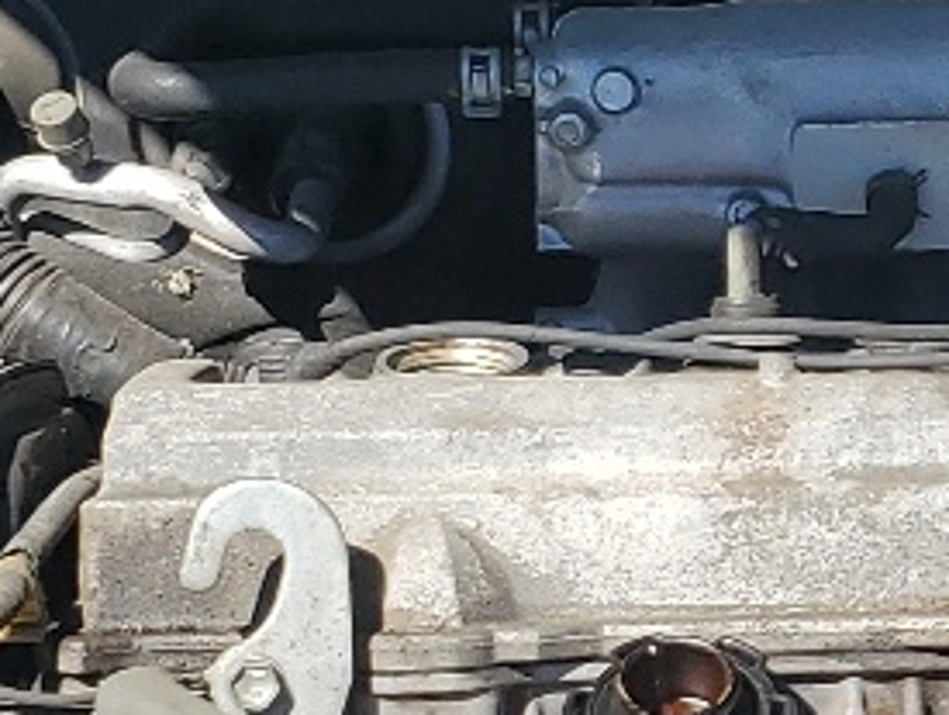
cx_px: 1204
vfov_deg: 9.8
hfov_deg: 12.7
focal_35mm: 151
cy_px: 566
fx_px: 4145
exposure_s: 1/2000
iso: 50
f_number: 1.5
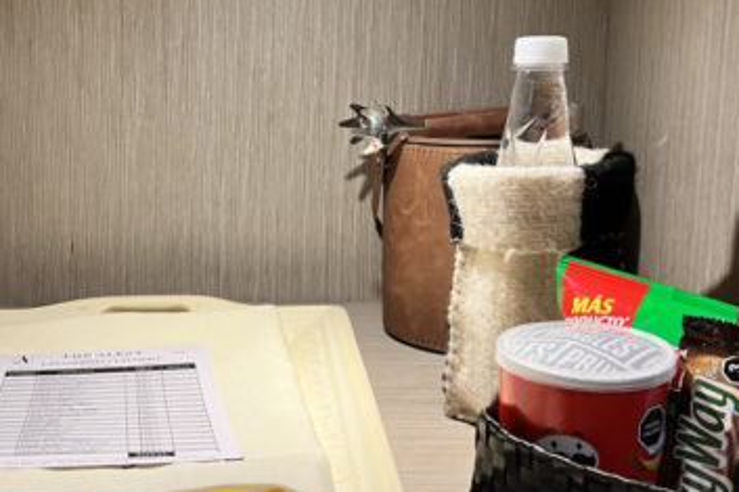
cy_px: 216
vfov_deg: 27.5
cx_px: 297
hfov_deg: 40.2
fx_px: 1005
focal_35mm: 49
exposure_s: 1/60
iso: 125
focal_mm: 5.7
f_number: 1.5
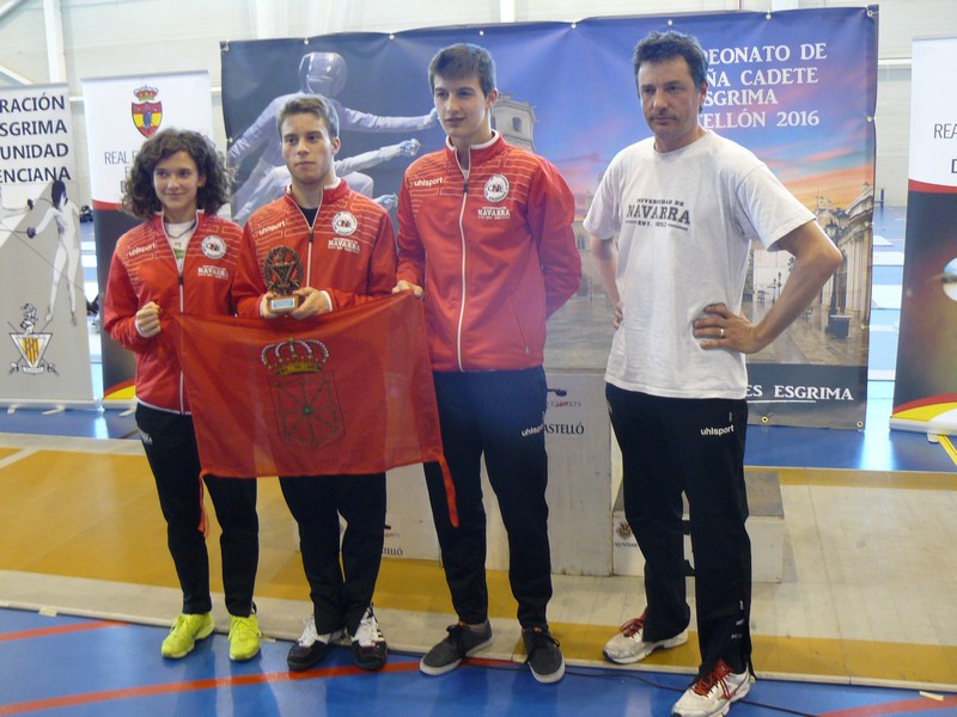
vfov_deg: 39.7
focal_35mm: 36
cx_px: 478
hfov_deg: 51.4
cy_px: 358
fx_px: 995
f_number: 2.8
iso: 200
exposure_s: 1/15
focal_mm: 6
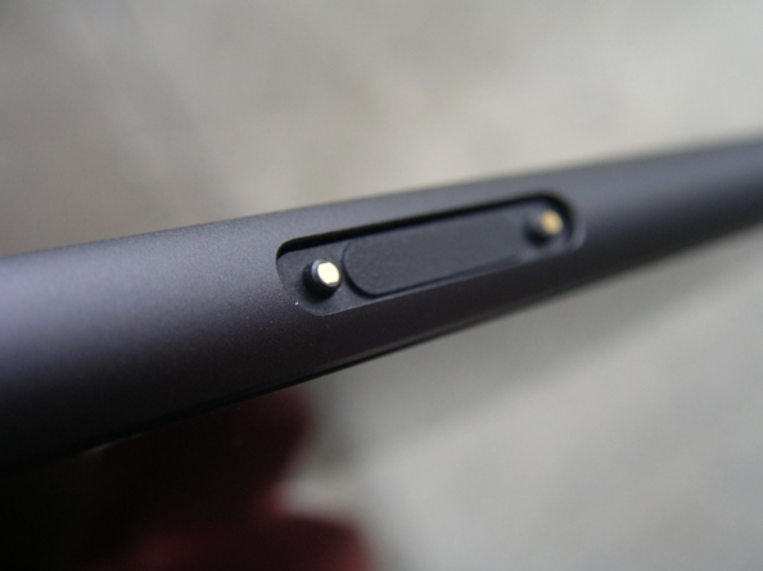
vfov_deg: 38.6
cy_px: 286
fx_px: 815
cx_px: 382
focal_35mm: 37
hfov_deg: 50.2
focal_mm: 5.7
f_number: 2.8
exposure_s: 1/60
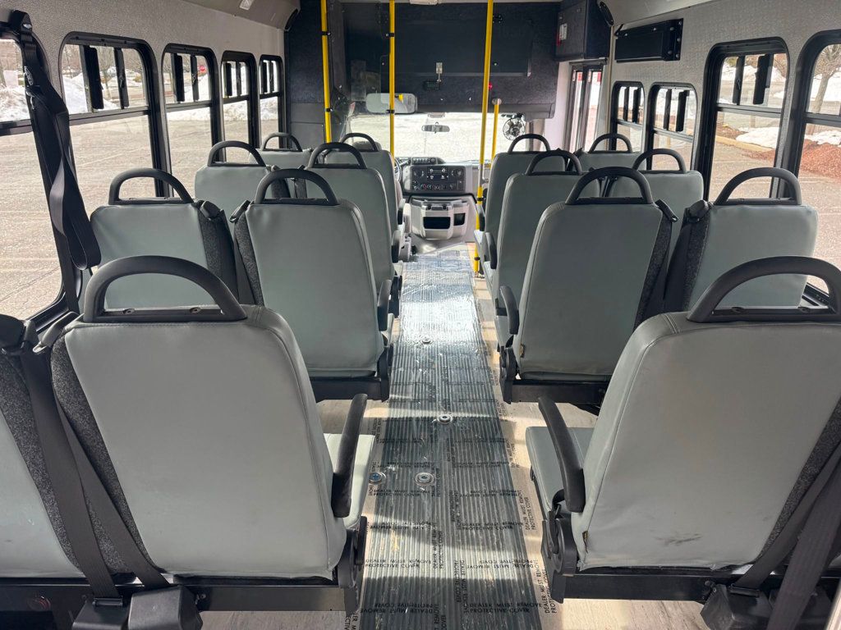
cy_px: 315
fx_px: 583
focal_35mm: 24
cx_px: 420
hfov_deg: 71.6
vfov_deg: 56.8
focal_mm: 6.76
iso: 100
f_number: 1.78
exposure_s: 1/121
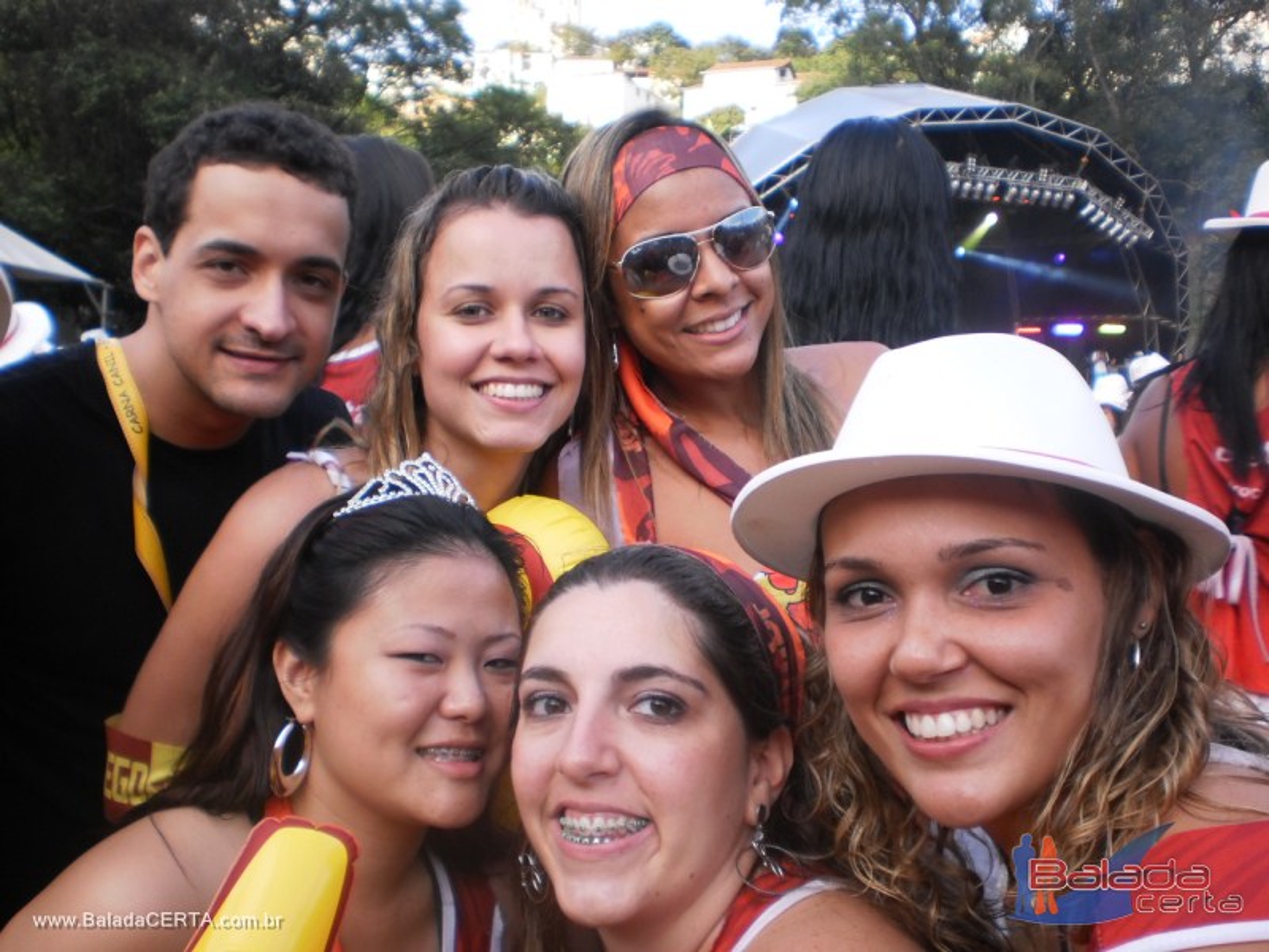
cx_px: 634
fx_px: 1320
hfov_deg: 51.4
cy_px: 476
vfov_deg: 39.7
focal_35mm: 36
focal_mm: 6.3
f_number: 3.1
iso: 100
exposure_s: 1/60
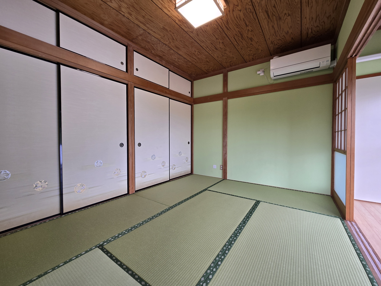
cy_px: 143
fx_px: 143
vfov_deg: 89.9
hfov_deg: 106.2
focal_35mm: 13
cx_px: 190
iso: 50
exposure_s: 1/84
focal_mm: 2.2
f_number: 2.2
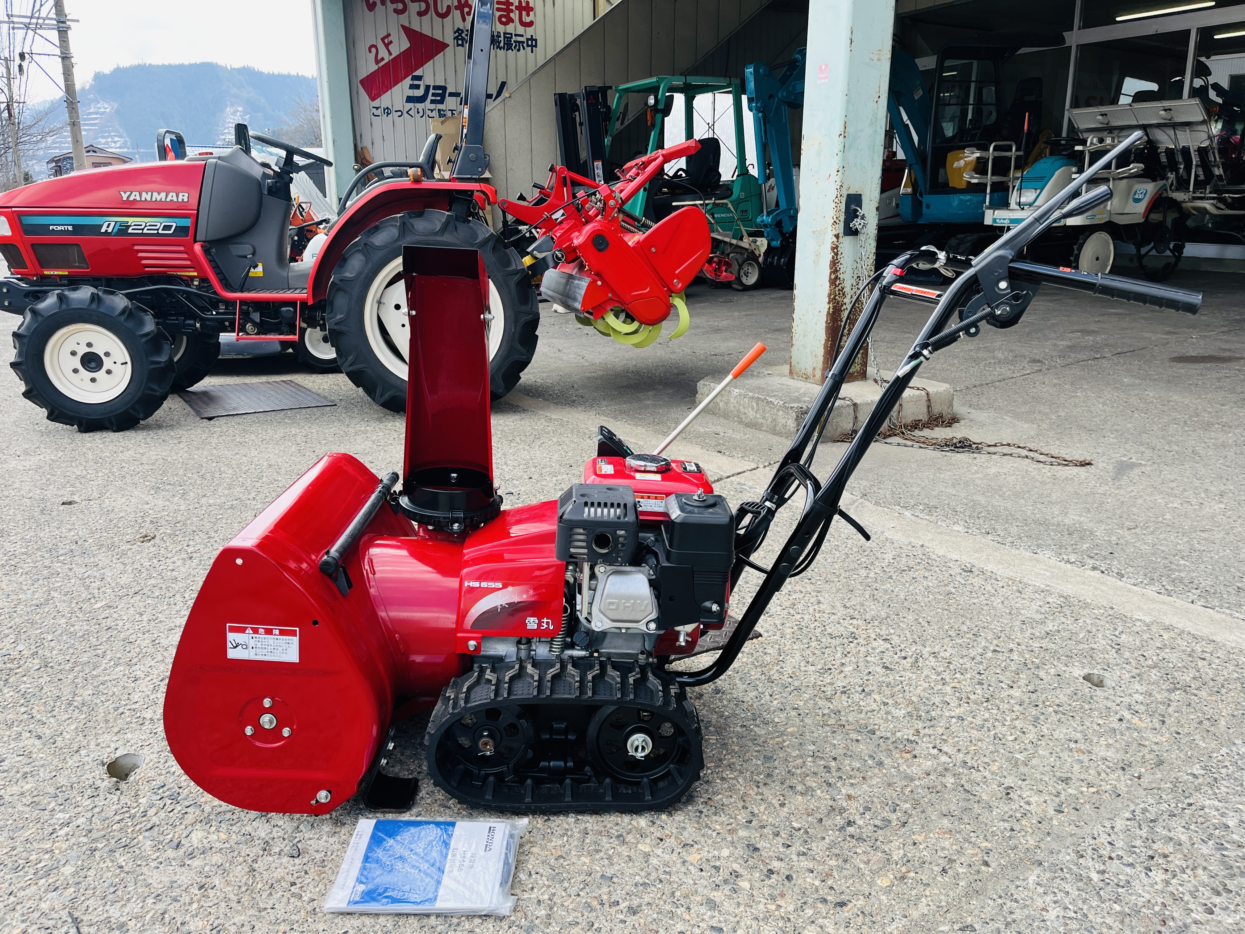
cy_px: 467
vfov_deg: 53.1
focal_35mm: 26
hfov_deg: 67.3
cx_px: 622
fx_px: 935
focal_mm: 5.1
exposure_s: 1/676
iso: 50
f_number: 1.6
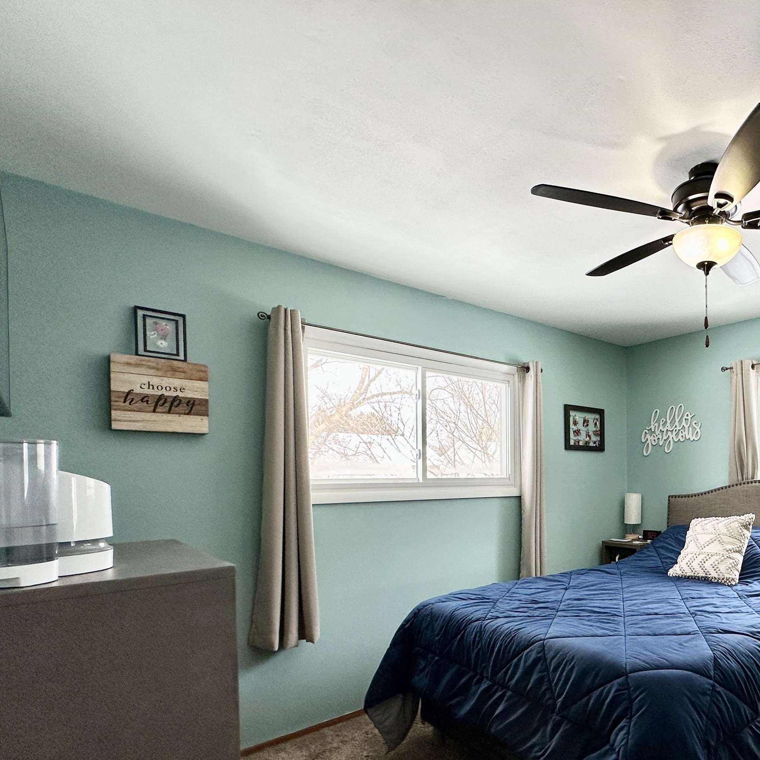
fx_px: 522
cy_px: 477
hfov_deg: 64.1
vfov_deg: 70.9
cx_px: 635
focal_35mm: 21
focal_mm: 2.22
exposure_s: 1/120
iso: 100
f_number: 2.2
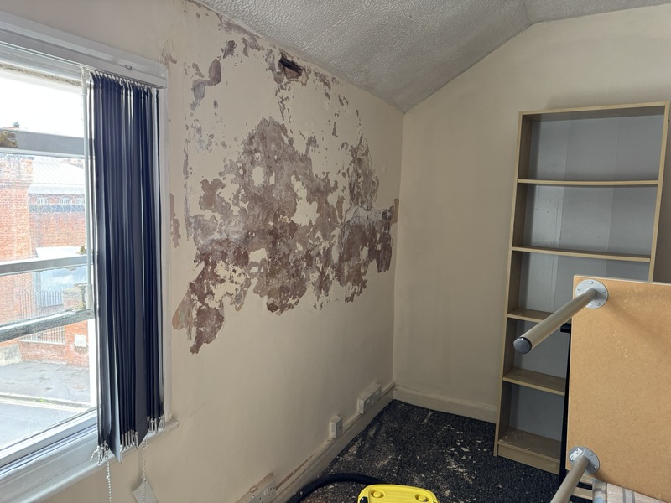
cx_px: 336
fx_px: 465
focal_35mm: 24
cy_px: 252
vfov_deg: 56.8
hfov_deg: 71.6
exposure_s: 1/77
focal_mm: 6.76
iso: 200
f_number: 1.78
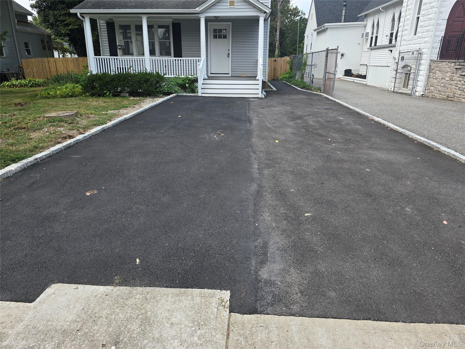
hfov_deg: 73.9
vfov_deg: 58.9
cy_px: 174
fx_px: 309
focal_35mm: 23
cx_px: 232
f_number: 1.7
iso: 12
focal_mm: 6.3
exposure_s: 1/343
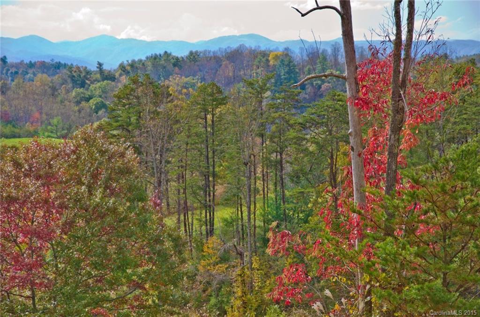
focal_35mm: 135
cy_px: 158
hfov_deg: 15.2
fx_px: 1795
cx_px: 240
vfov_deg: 10.1
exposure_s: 1/125
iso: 400
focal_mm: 90
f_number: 9
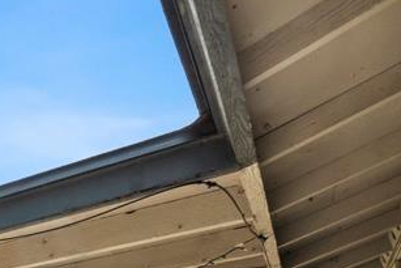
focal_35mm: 50
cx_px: -183
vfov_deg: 21.9
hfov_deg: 28.2
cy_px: 414
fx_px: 557
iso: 100
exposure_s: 1/200
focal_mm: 10
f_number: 7.1
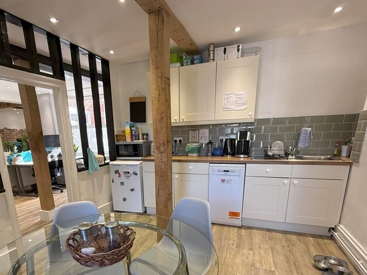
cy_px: 193
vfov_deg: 61.1
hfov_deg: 78.6
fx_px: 223
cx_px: 161
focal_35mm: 21
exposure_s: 1/99
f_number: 2.2
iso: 125
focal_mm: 2.22
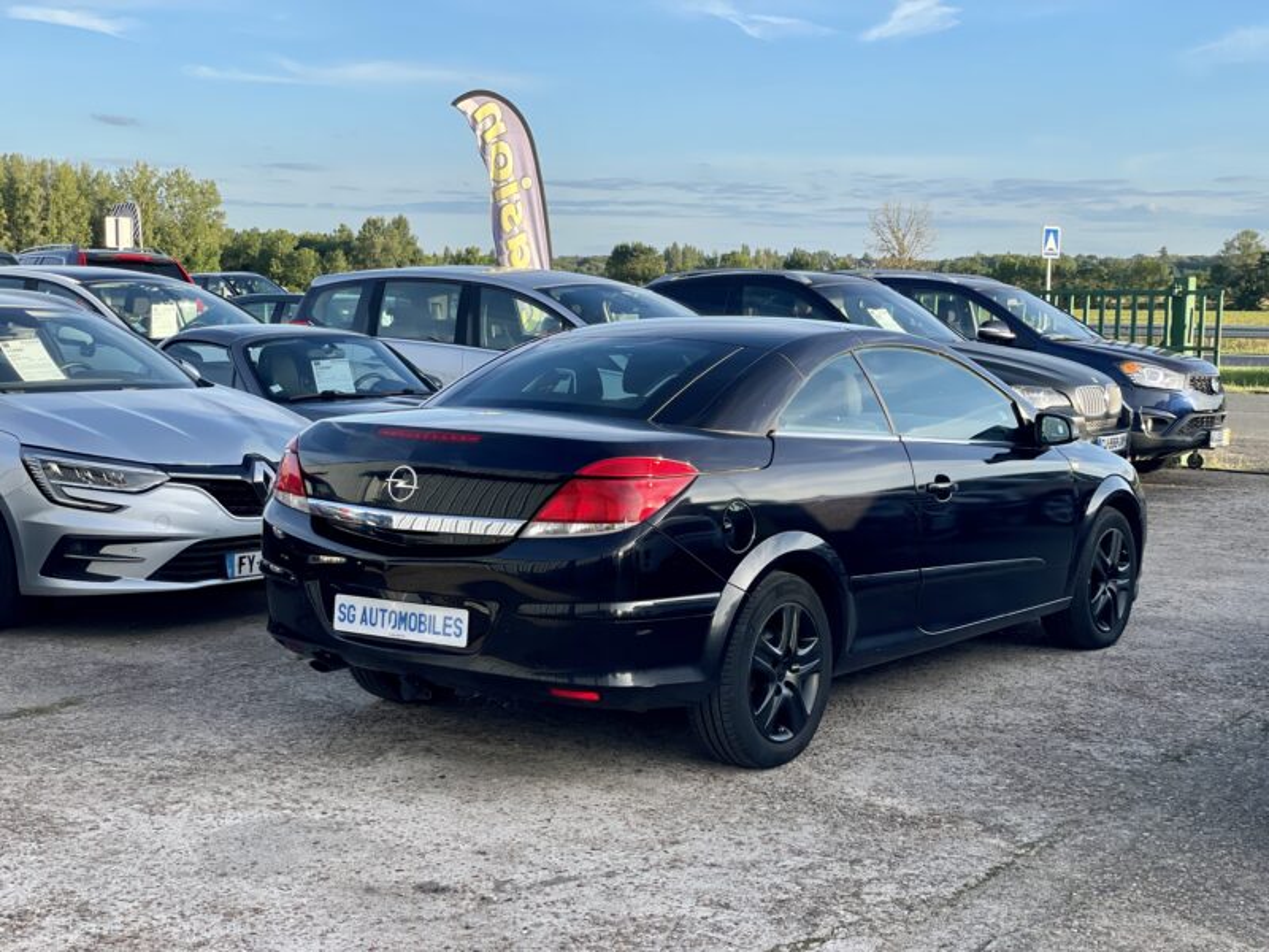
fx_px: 1906
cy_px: 476
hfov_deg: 36.8
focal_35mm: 52
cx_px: 634
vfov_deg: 28.0
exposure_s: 1/510
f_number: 2
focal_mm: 6
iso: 32
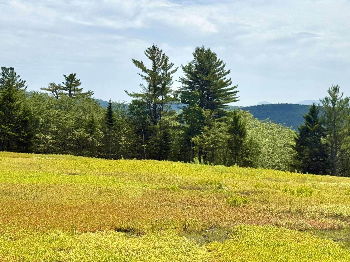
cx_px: 220
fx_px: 799
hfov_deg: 24.6
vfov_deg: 18.5
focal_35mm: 79
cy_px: 55
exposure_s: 1/13333
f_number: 1.78
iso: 50
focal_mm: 6.76
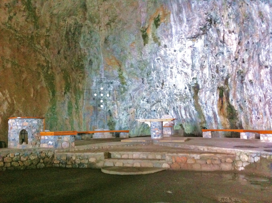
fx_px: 275
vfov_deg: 40.6
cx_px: 136
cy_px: 102
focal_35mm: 35
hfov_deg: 52.7
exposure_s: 1/17
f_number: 2.8
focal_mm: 3.85
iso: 400
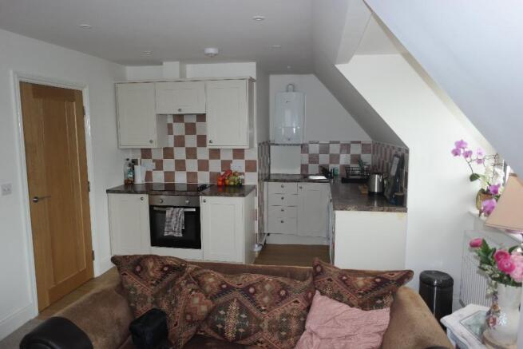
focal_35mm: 24
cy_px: 174
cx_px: 262
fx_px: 349
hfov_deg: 73.7
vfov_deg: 53.2
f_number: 2.4
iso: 200
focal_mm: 16
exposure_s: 1/50
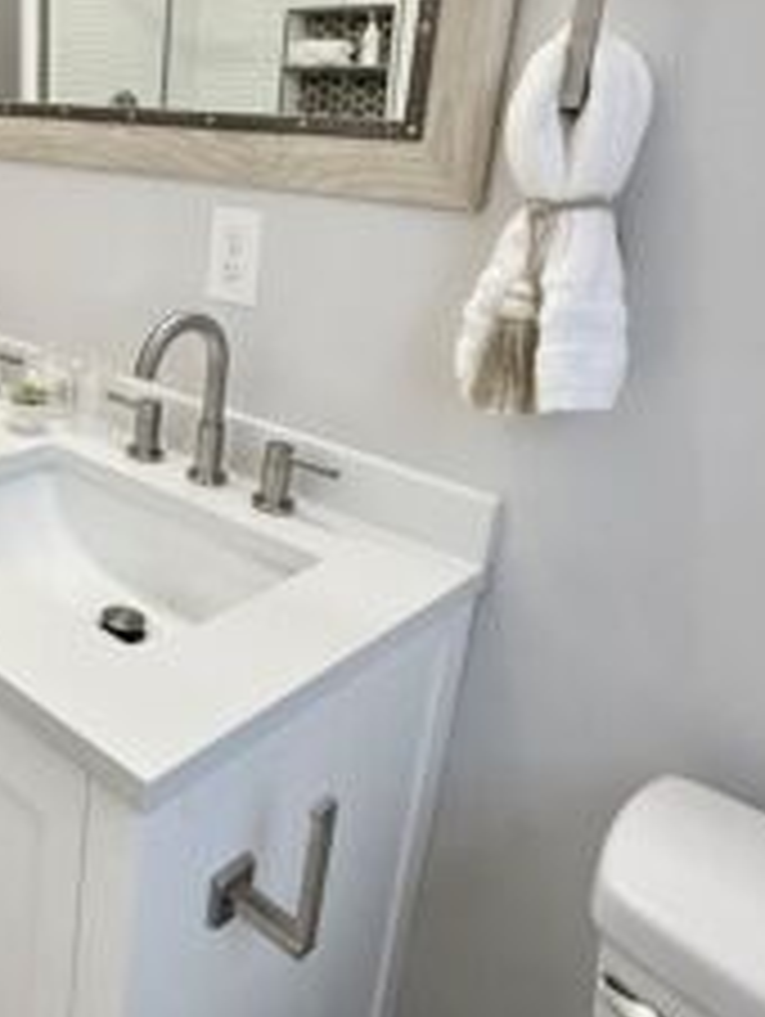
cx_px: 0
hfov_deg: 38.2
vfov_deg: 54.4
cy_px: 353
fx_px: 971
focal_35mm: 33
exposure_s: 1/120
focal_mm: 2.22
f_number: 2.2
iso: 160
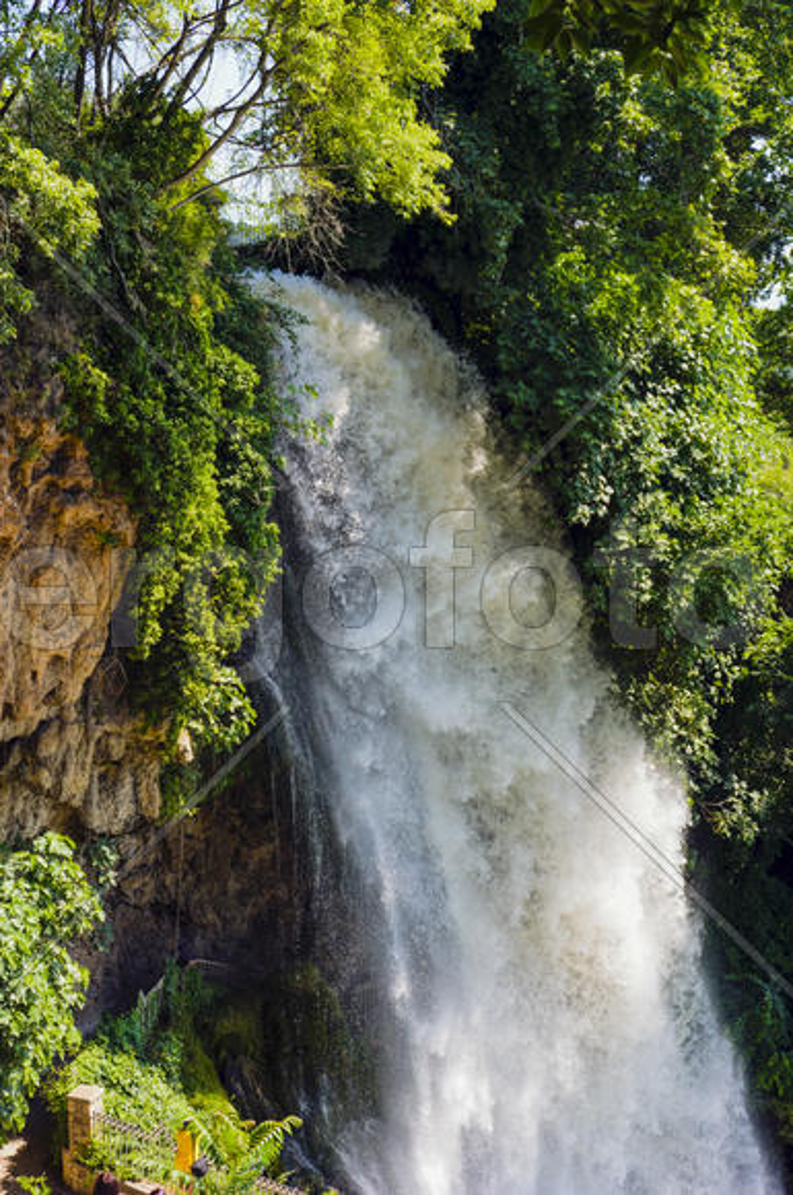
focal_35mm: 48
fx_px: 1591
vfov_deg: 41.2
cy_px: 598
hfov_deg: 28.0
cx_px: 396
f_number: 3.8
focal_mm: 32
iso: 100
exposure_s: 1/350
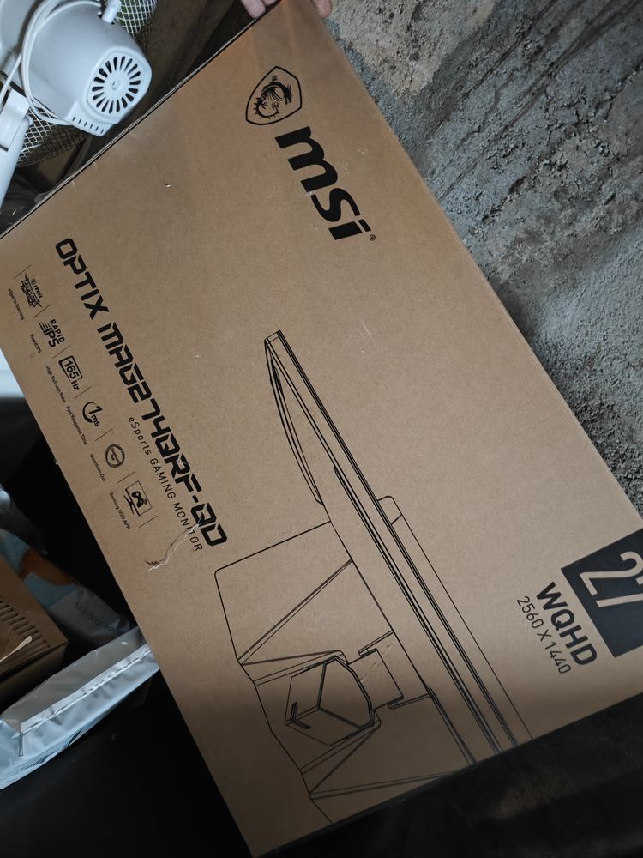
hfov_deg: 58.9
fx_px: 570
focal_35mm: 23
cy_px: 429
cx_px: 322
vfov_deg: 73.9
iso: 4000
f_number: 1.8
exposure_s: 1/20
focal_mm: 5.43
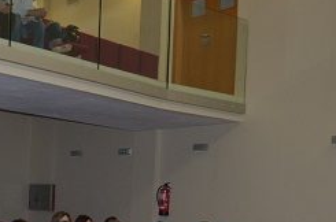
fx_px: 717
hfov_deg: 24.5
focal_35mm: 77
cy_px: 267
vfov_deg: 16.9
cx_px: -37
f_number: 3.5
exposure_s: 1/30
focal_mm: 18
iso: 800
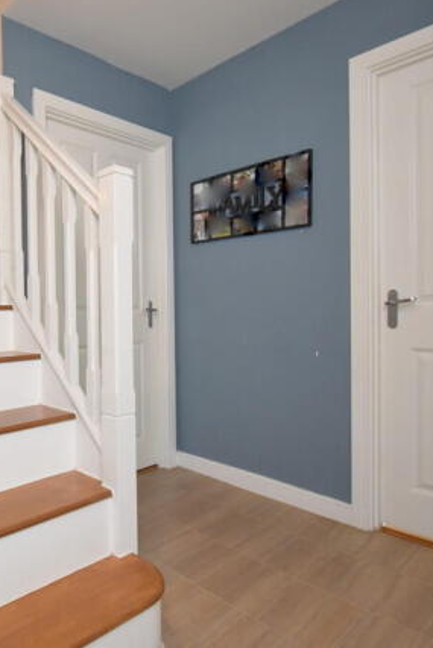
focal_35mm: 23
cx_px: 90
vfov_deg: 76.1
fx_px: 415
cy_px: 324
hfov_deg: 51.9
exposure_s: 1/160
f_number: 4.5
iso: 800
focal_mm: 10
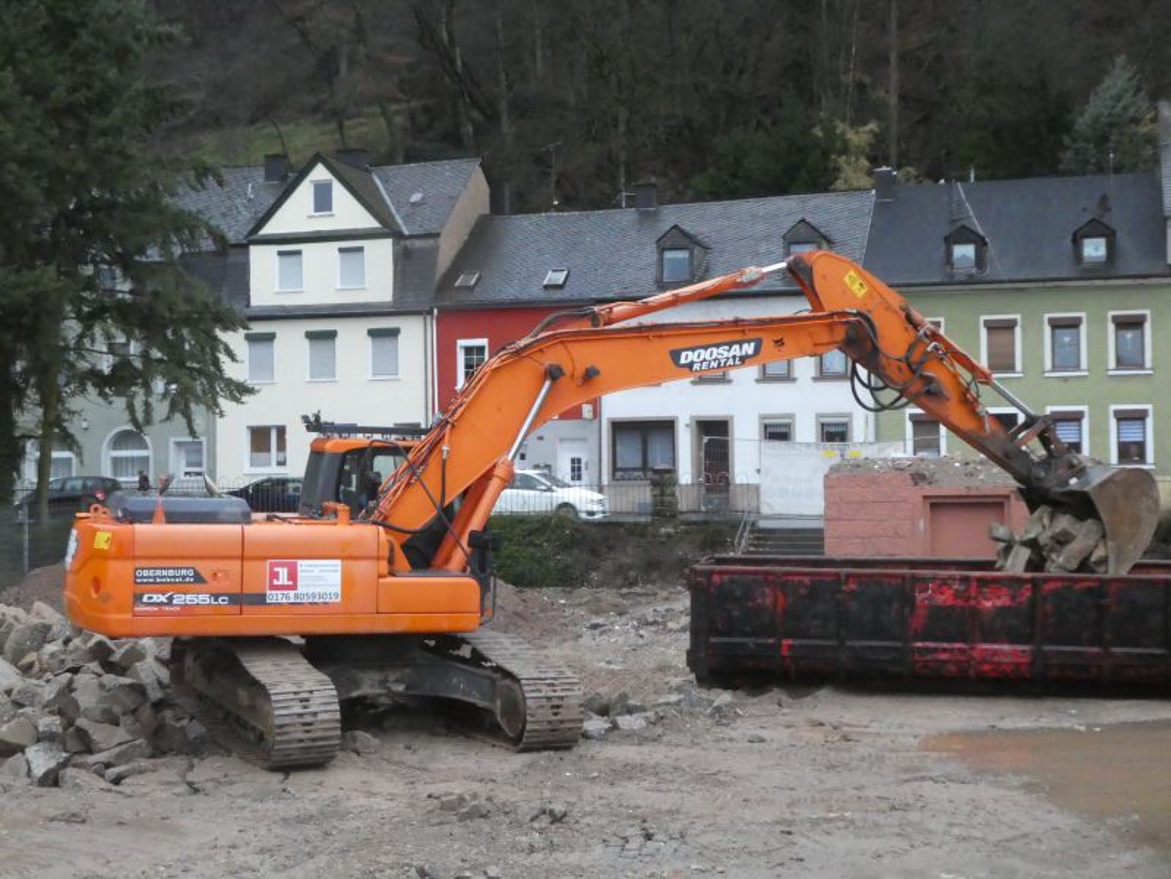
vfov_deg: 29.1
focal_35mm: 50
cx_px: 586
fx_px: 1691
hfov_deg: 38.2
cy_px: 440
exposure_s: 1/80
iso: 1600
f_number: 4.1
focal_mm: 9
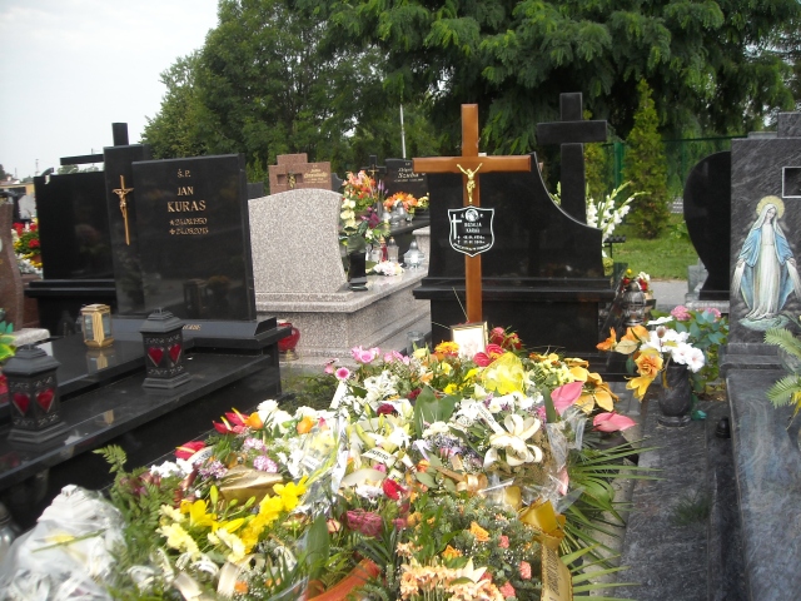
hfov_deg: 52.6
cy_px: 300
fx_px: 810
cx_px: 400
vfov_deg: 40.7
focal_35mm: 35
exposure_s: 1/419
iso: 64
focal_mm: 5.7
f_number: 2.8
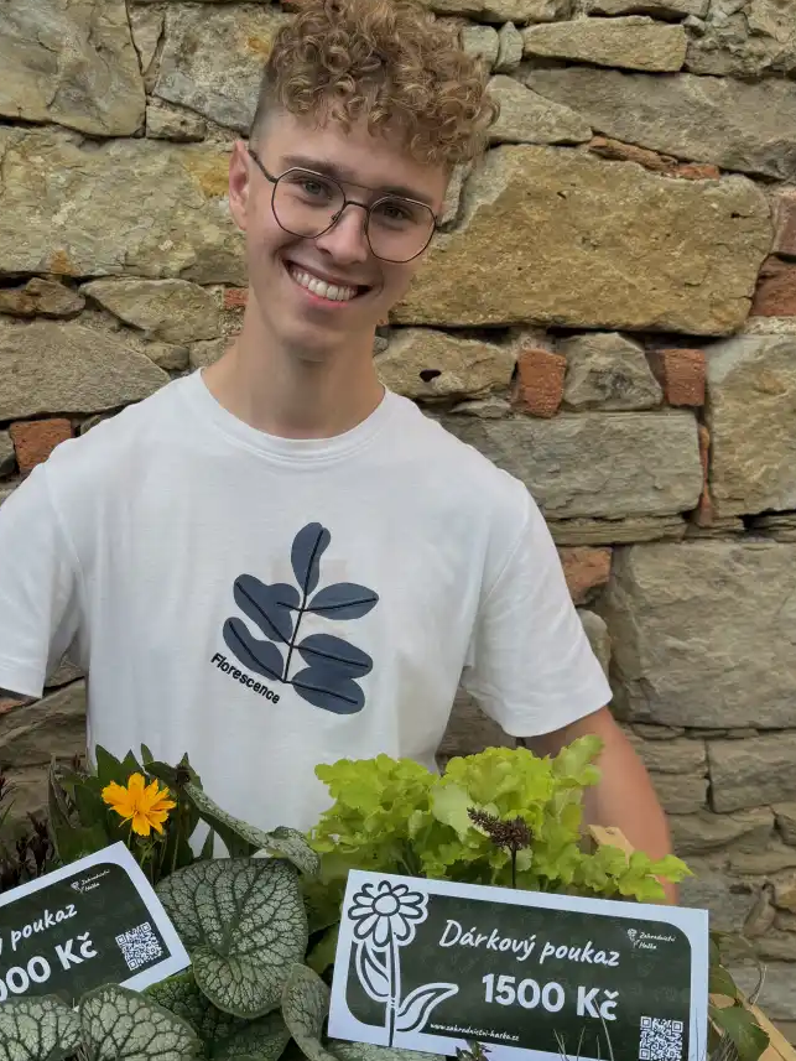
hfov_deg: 35.6
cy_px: 550
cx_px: 268
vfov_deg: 46.8
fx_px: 1226
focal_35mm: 40
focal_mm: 6.76
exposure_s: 1/966
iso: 80
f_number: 1.78
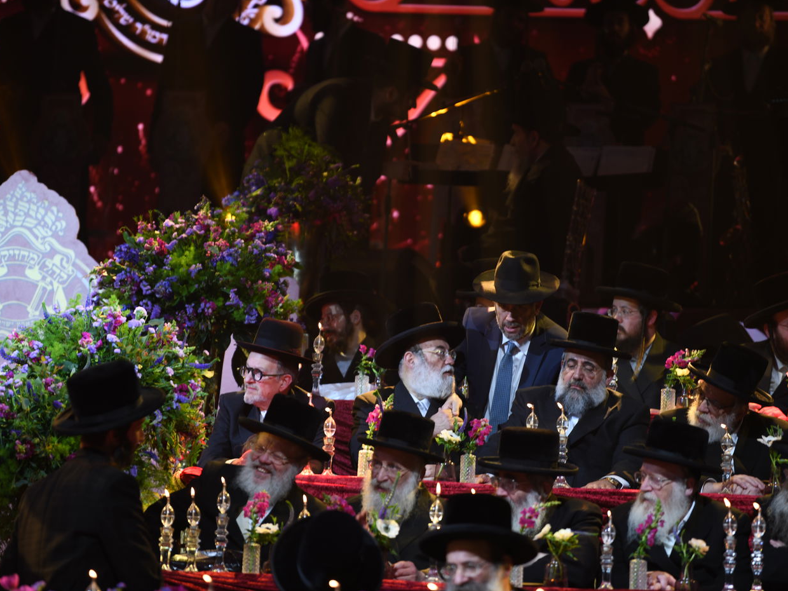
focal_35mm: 217
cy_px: 295
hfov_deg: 9.1
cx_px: 426
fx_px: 4940
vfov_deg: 6.8
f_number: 2.8
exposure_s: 1/100
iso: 320
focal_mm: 200
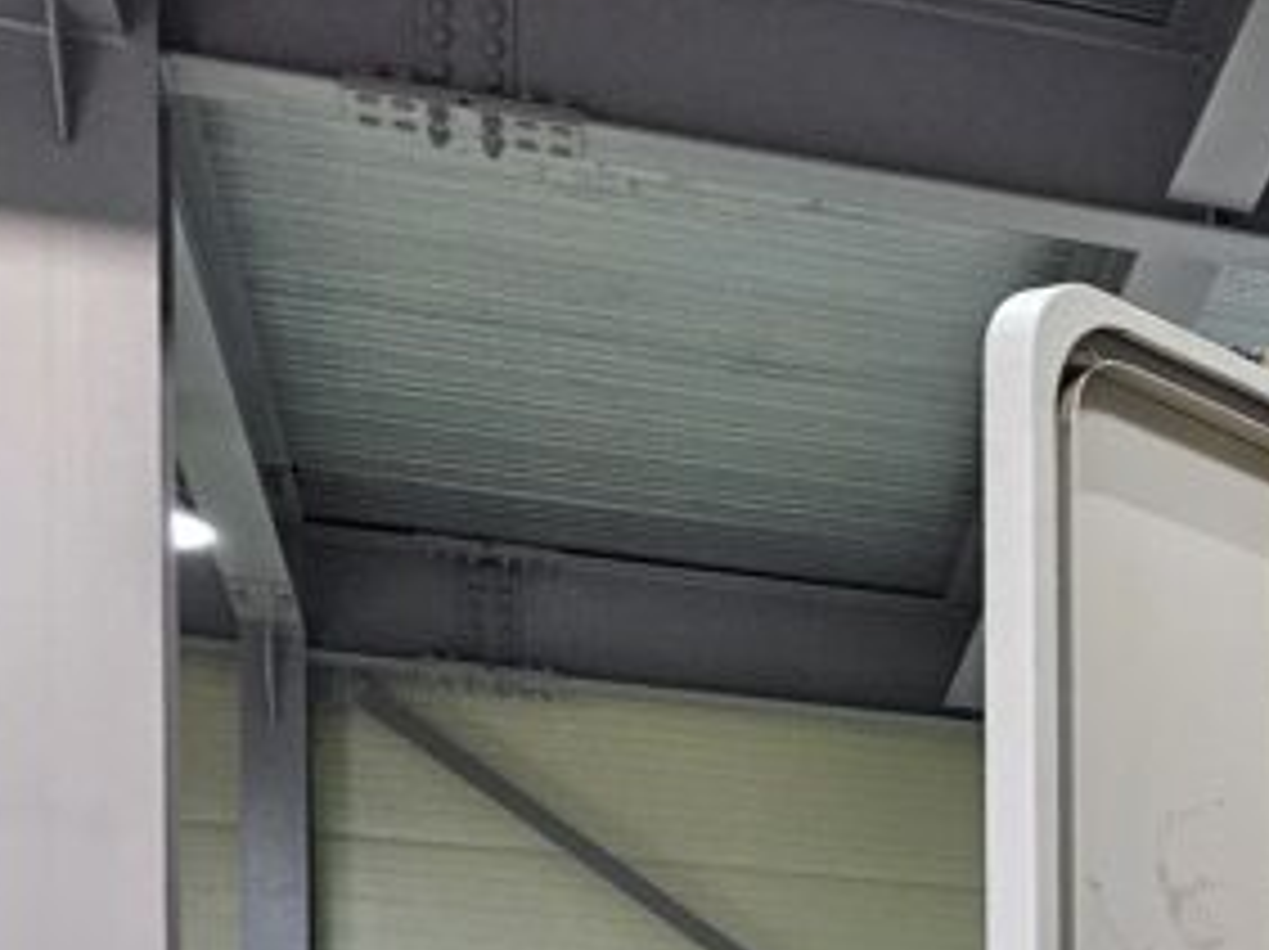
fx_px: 3590
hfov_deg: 16.9
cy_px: 1648
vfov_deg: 13.7
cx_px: 2232
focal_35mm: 98
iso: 500
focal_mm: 5.4
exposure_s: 1/120
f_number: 1.8
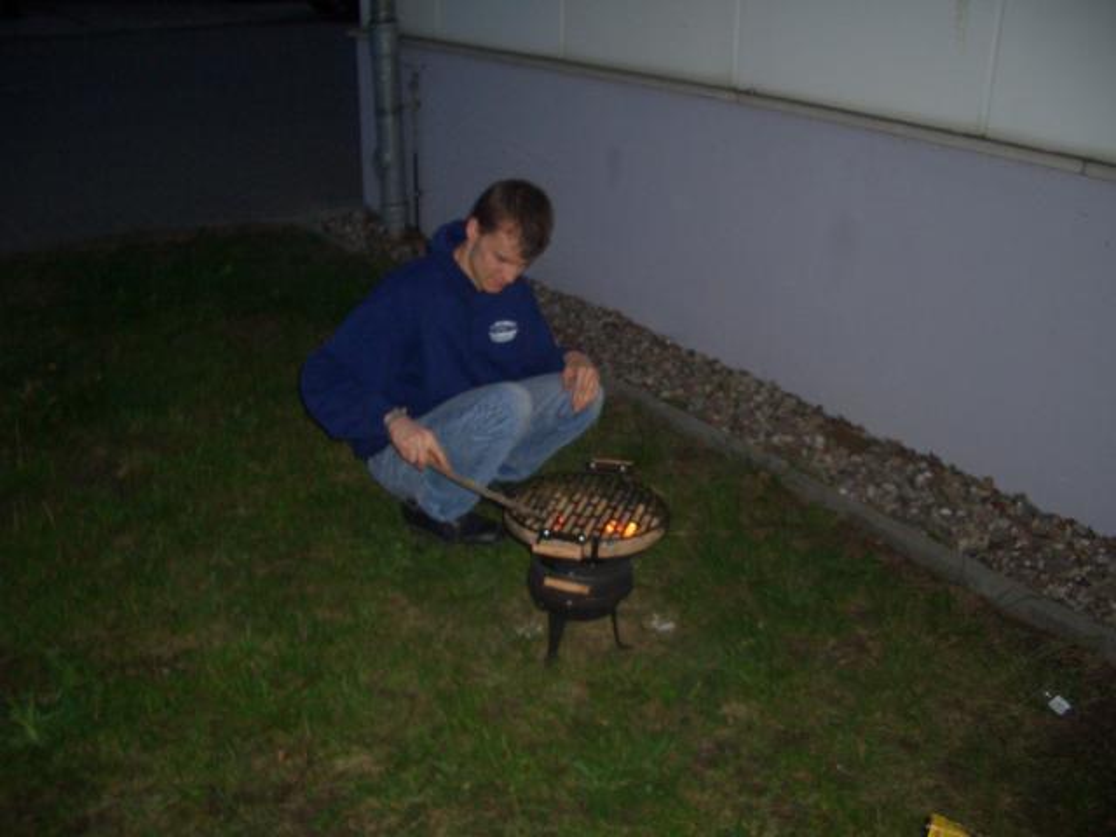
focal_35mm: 35
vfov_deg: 40.7
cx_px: 558
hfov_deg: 52.6
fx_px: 1128
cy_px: 418
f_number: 2.6
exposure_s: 1/60
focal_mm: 5.8
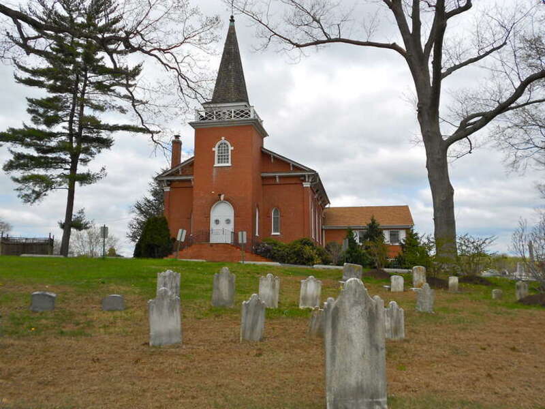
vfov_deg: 48.2
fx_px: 457
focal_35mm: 29
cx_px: 272
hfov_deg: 61.7
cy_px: 204
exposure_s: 1/1000
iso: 80
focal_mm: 5.1
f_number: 3.4
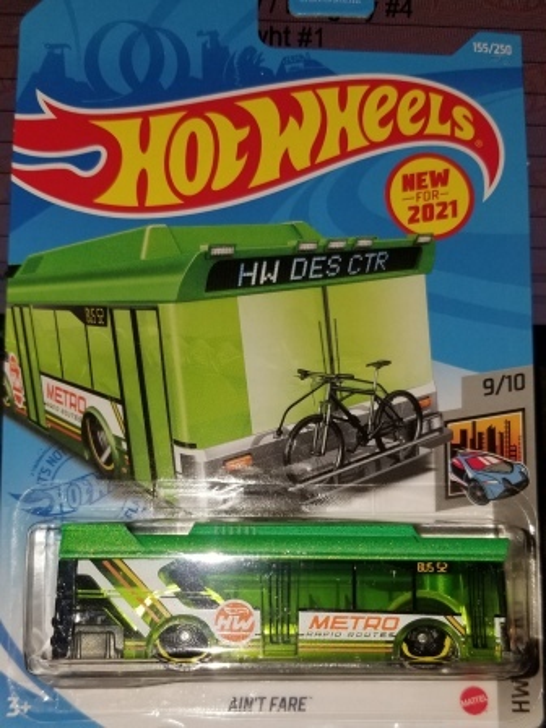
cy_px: 364
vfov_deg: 67.3
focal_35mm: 26
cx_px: 273
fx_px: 547
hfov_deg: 53.1
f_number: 1.7
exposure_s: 1/434
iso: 50
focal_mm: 4.3
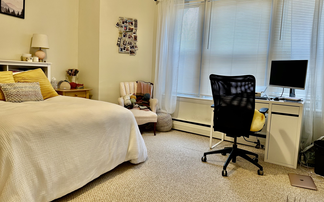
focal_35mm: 26
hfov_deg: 70.4
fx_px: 230
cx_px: 165
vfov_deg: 47.6
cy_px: 97
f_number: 1.78
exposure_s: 1/60
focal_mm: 6.86
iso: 160
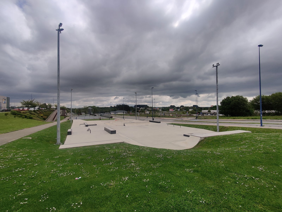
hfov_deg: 106.2
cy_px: 106
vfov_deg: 89.9
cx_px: 141
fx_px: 106
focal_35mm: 13
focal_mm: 2.25
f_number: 2.2
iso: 125
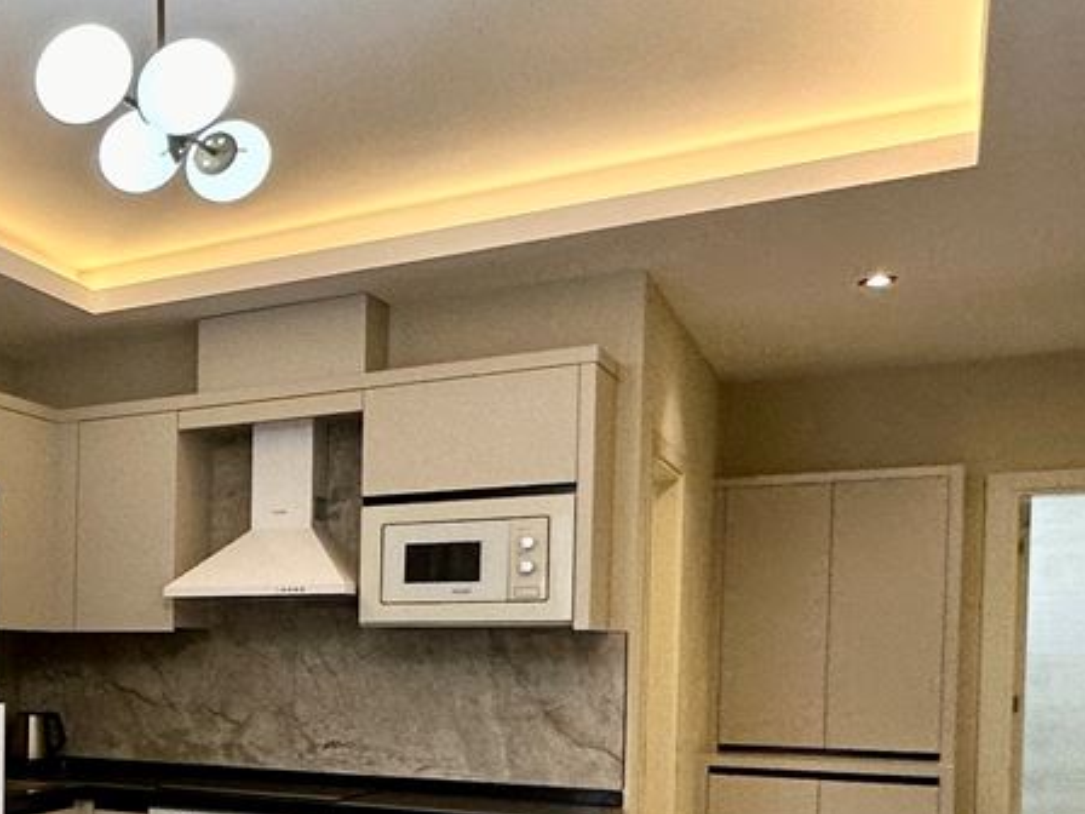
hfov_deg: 30.3
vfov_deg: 31.1
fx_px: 1410
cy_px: 683
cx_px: -419
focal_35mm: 45
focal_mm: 2.22
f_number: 2.2
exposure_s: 1/100
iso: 100
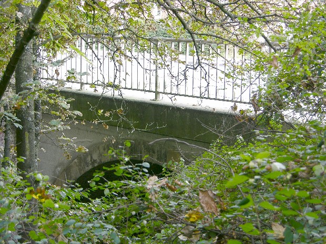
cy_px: 122
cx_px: 163
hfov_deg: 25.0
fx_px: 735
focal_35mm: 78
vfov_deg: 18.9
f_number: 3.4
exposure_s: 1/33.3
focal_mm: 19.9
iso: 50
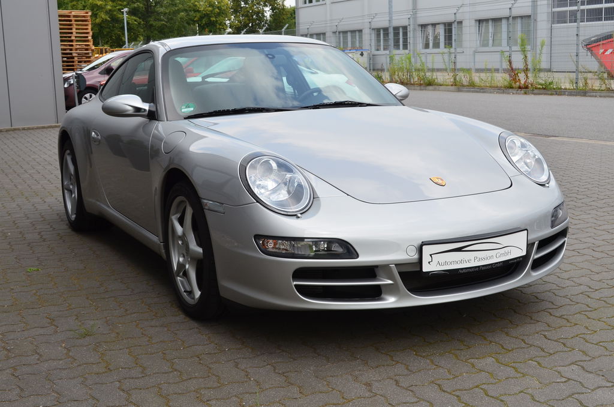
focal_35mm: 48
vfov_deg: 27.9
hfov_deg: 41.2
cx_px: 307
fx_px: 817
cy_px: 204
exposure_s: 1/200
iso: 400
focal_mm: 32
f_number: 10
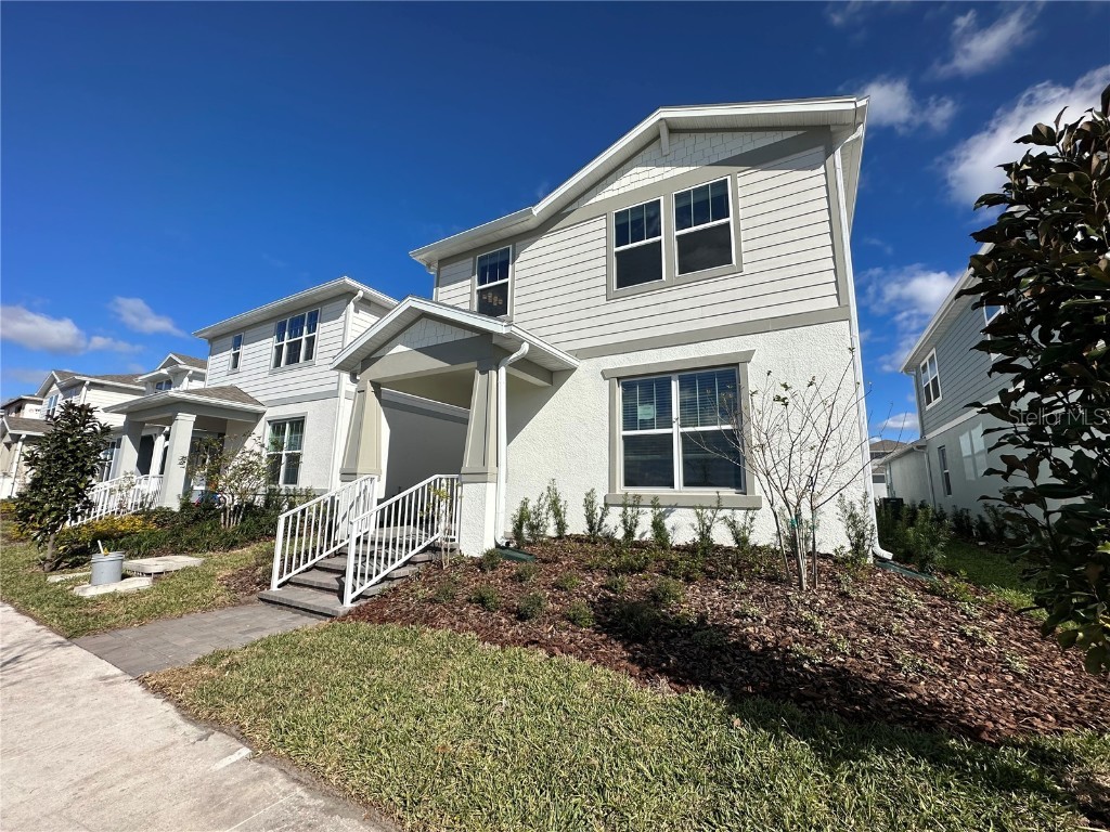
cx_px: 555
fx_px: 449
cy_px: 416
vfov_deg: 85.7
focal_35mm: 14
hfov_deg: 102.1
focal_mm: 2.22
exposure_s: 1/4831
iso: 50
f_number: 2.2
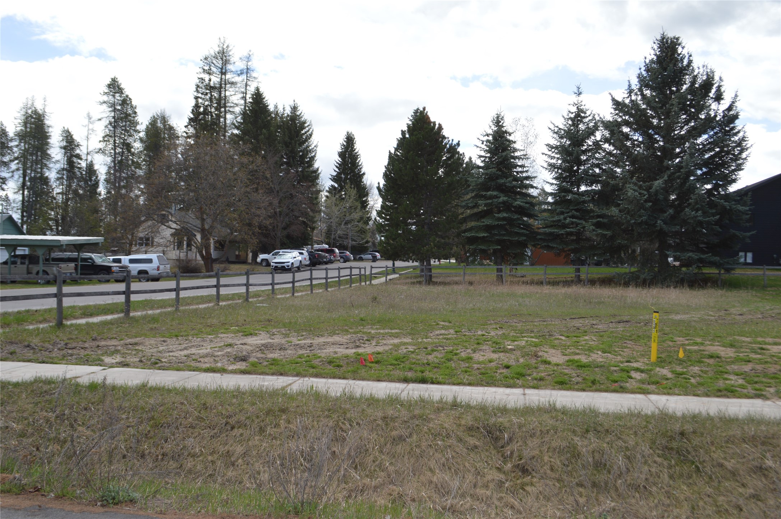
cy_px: 260
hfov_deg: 62.0
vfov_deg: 43.5
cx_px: 390
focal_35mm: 30
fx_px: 650
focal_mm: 20
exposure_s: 1/200
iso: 100
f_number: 8
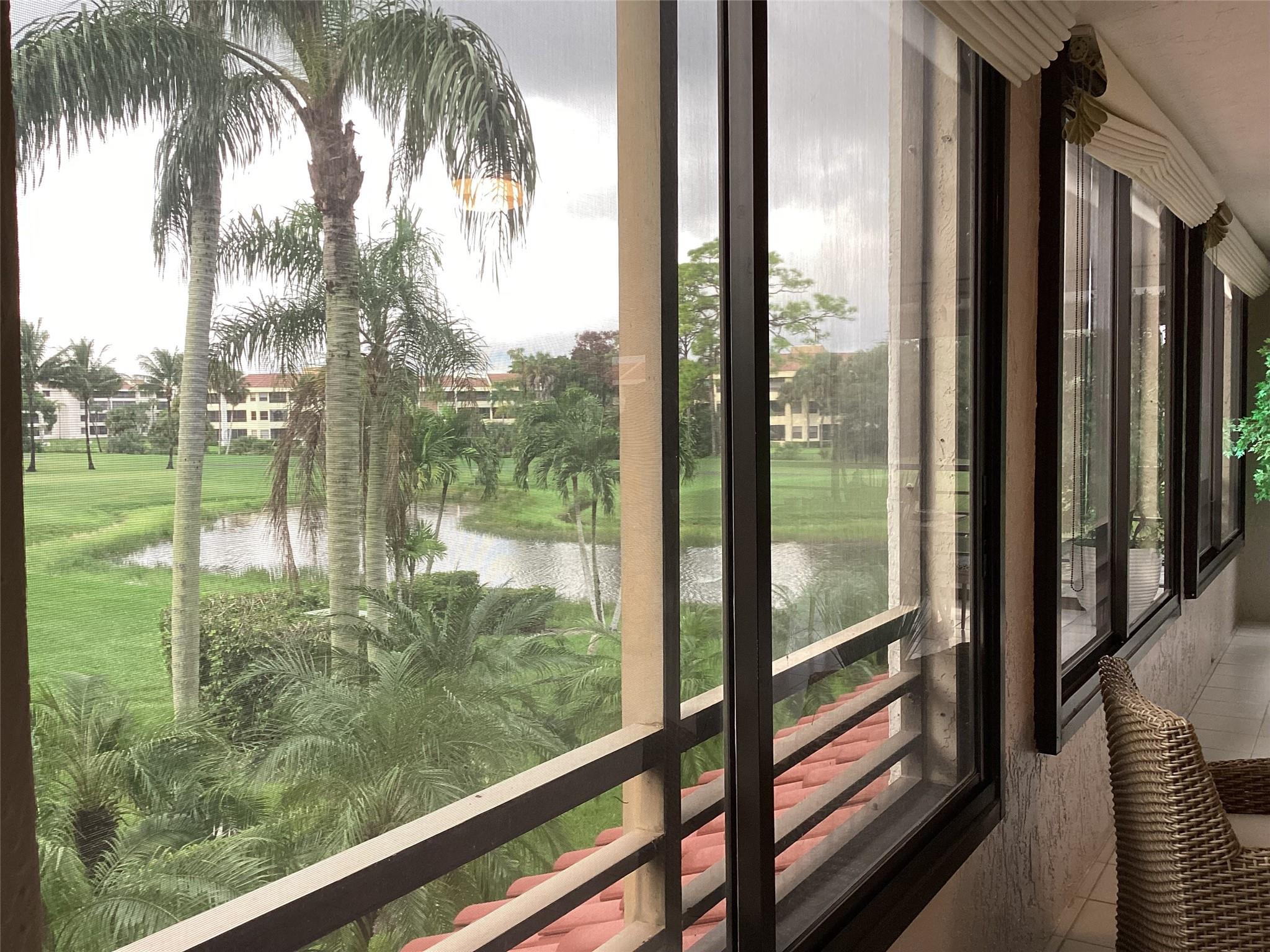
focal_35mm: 31
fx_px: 1137
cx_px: 635
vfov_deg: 45.4
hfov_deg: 58.4
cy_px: 476
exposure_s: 1/50
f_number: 2.4
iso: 80
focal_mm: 3.3
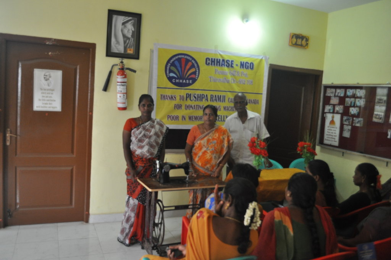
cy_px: 130
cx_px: 196
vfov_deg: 43.5
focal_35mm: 30
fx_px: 325
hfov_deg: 62.0
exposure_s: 1/40
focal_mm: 20
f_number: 3.8
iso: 800
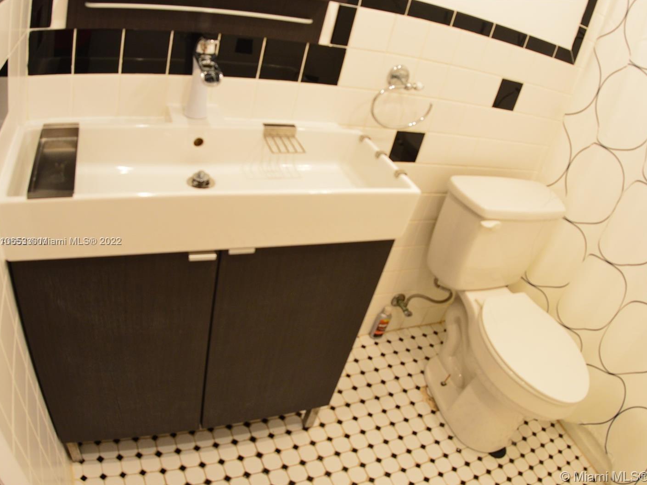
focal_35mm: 25
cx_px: 342
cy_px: 242
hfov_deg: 70.3
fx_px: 459
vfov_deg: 55.8
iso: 800
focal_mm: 15
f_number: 5
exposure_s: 1/60
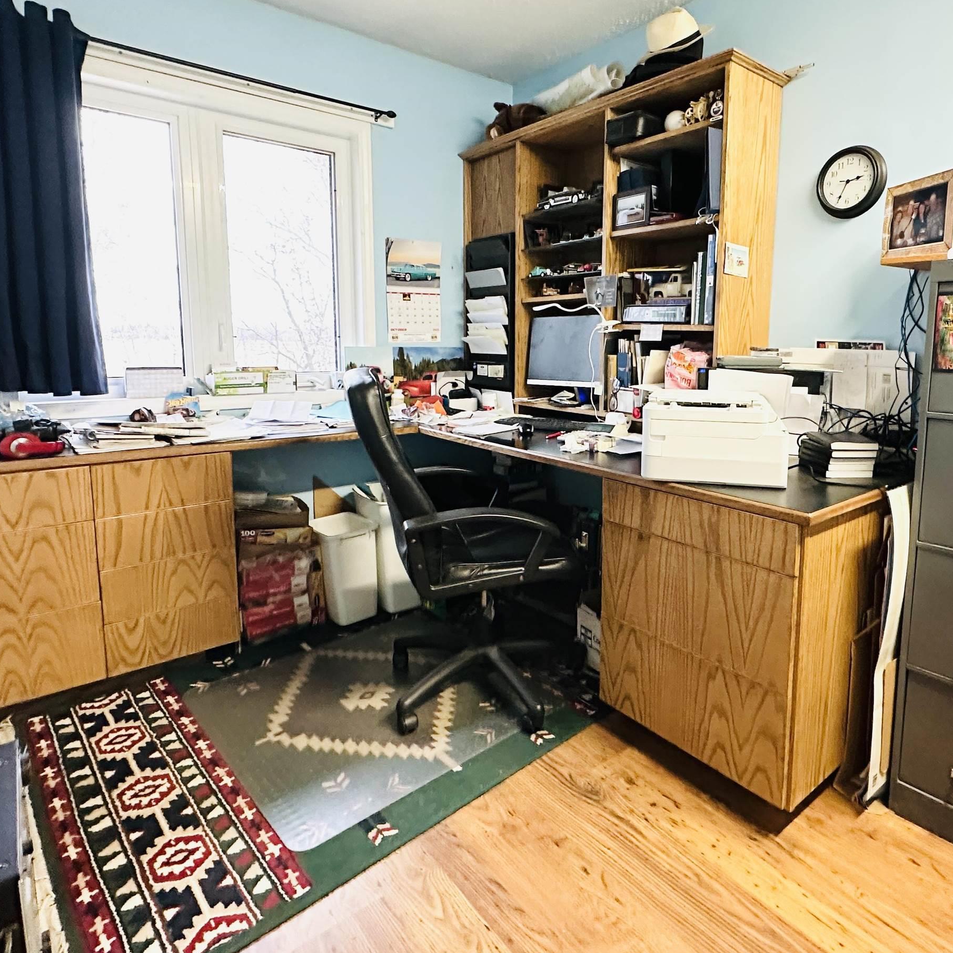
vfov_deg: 71.9
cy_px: 419
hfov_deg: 71.4
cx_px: 568
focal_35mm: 21
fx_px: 654
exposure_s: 1/60
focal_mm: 2.22
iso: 500
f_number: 2.2
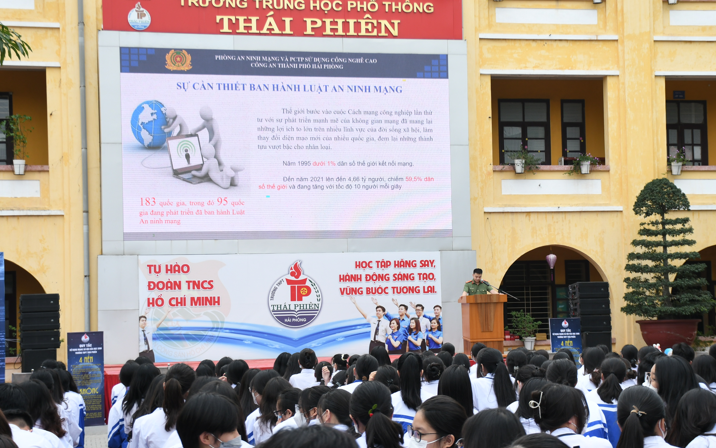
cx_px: 398
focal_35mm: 74
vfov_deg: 17.6
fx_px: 1444
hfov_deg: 27.8
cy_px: 270
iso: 320
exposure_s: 1/200
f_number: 6.3
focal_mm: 40
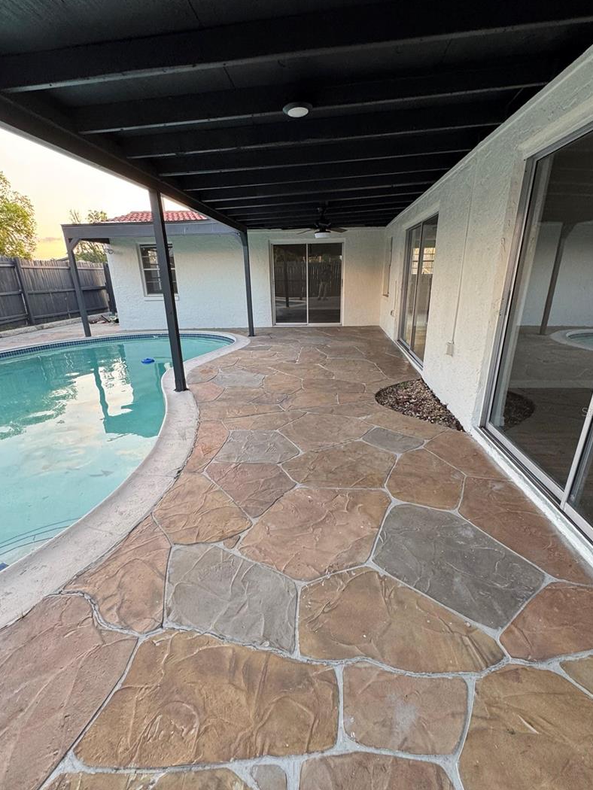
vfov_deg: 94.4
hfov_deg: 78.1
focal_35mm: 16
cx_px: 296
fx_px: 365
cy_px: 412
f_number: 2.2
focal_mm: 2.22
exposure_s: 1/99
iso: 200
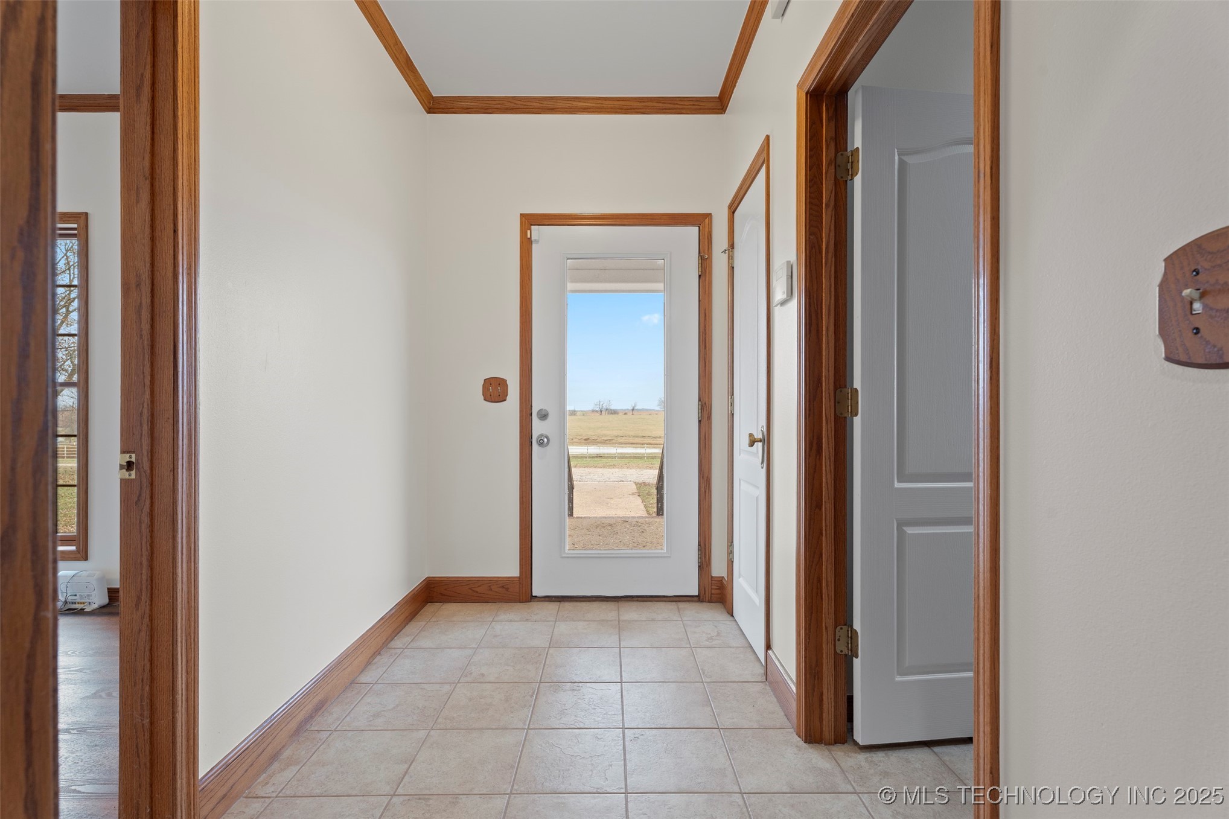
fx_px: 546
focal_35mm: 16
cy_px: 410
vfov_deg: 73.7
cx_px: 614
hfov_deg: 96.7
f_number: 9
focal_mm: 16
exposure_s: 1/3
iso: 250
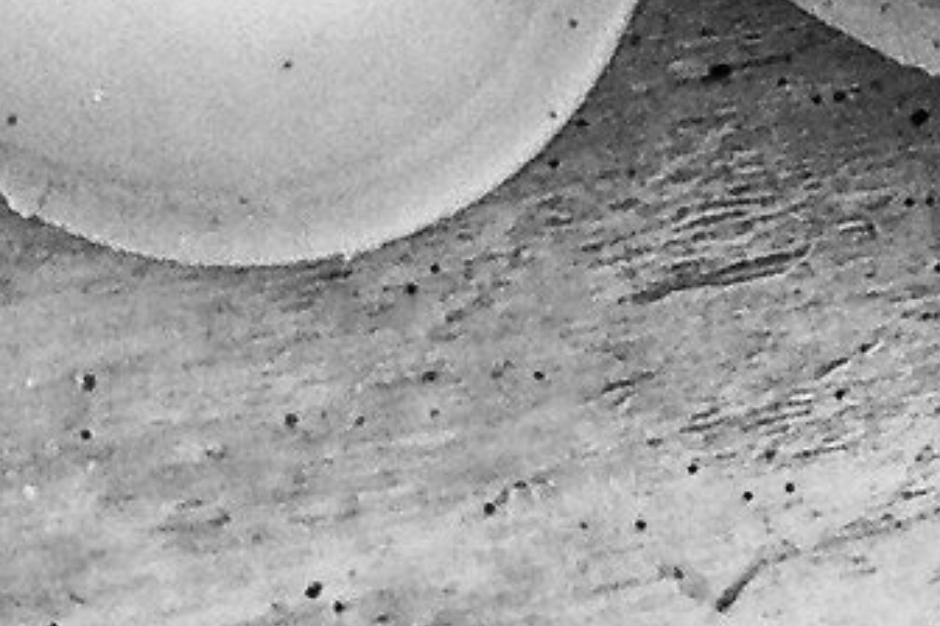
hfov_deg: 7.7
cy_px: -1168
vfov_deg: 5.3
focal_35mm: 245
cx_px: 2417
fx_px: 6397
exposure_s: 1/704
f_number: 2.4
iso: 50
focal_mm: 4.12
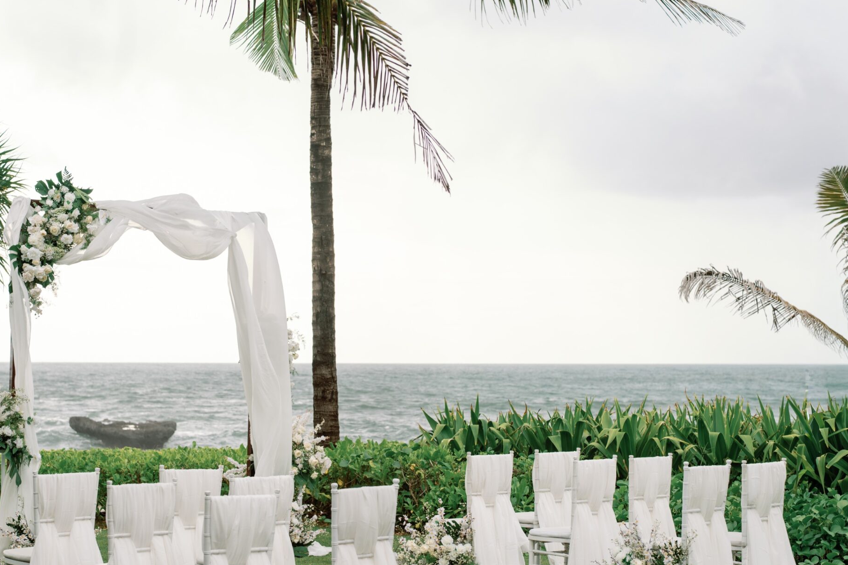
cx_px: 369
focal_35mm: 70
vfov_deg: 19.4
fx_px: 1649
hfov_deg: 28.8
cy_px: 312
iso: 50
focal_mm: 50
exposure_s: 1/250
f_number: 2.8
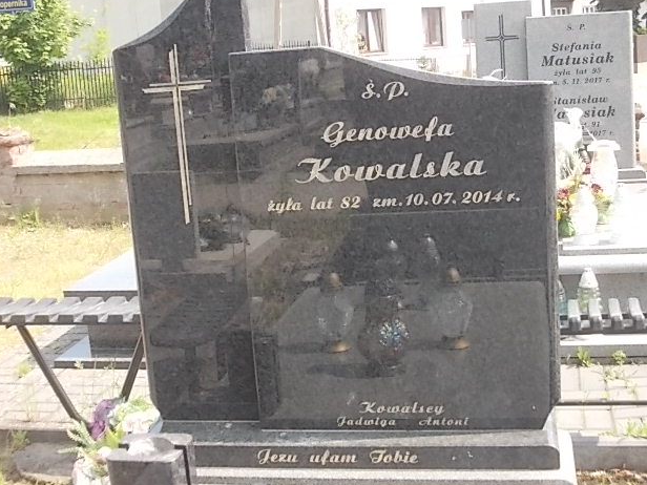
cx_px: 329
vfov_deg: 27.5
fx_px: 991
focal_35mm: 53
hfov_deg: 36.2
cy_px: 237
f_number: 3.6
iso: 80
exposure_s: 1/160
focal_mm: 7.2
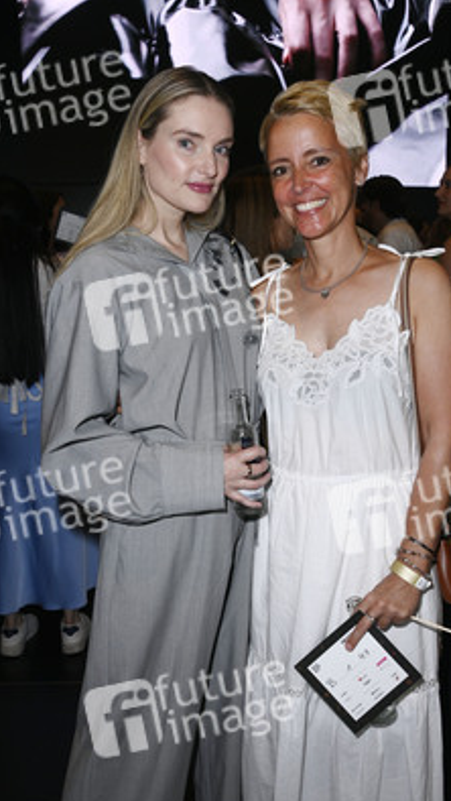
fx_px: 722
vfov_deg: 58.0
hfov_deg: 34.7
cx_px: 248
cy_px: 405
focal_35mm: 34
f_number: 5.6
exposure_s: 1/250
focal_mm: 32
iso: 800
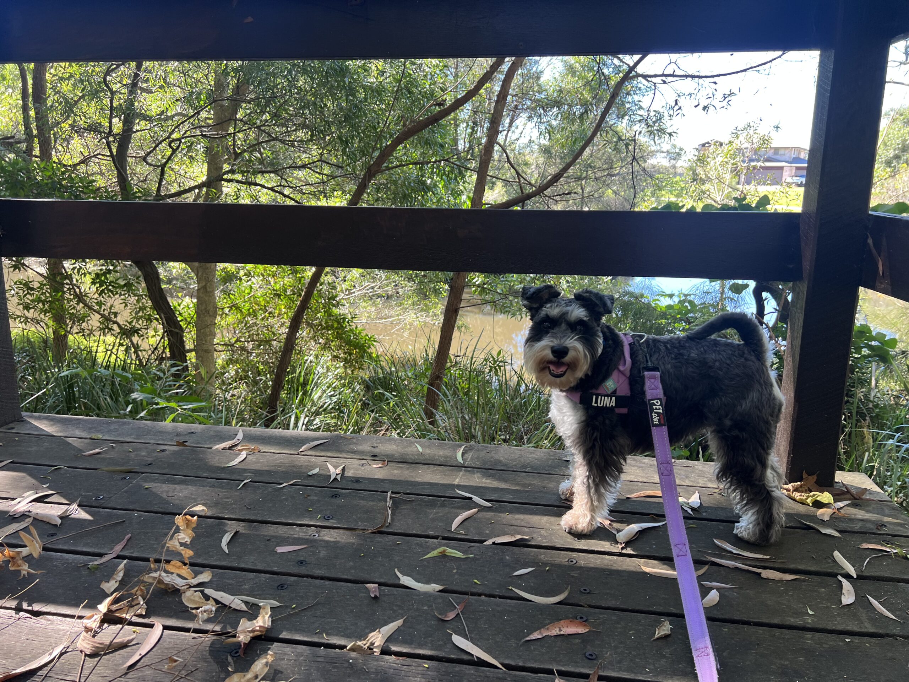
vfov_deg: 53.1
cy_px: 341
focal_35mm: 26
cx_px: 454
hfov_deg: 67.3
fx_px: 683
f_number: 1.5
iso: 40
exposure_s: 1/121
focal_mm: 5.7
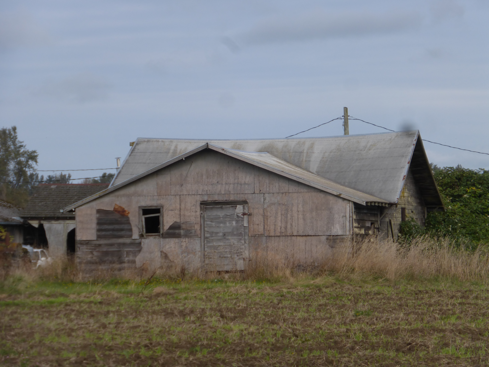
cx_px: 244
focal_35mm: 187
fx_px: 2642
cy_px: 184
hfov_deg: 10.6
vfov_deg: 7.9
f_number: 5.5
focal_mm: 33.3
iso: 100
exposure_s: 1/500
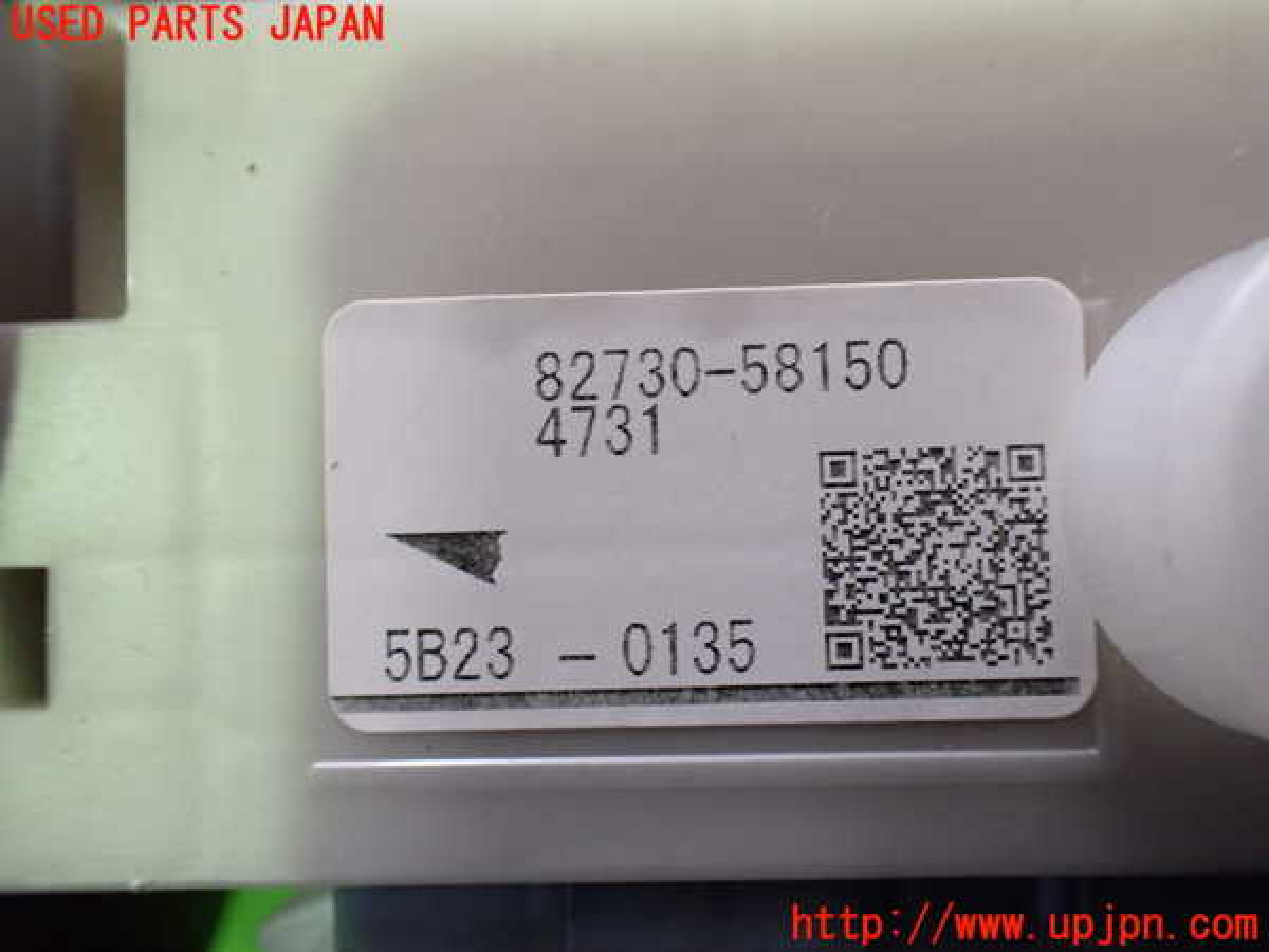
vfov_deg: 46.8
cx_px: 634
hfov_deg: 60.0
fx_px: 1100
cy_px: 476
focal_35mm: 30
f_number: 2.3
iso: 800
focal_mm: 5.4
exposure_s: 1/60
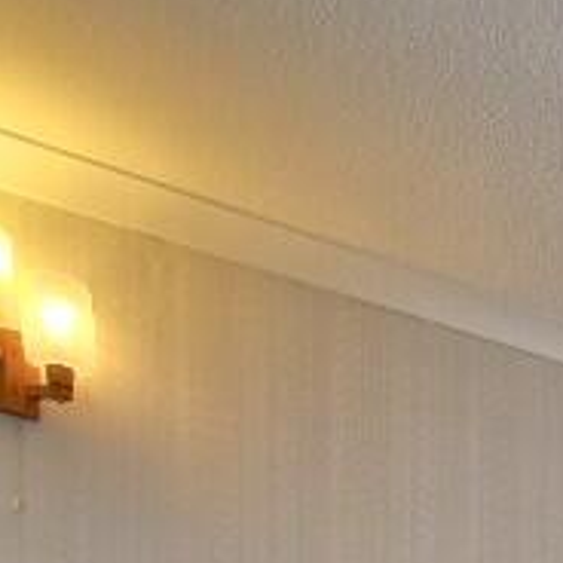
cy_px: 1053
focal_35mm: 64
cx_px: 973
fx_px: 1178
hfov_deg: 20.4
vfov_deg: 19.2
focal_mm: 2.2
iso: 160
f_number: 2.2
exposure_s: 1/50
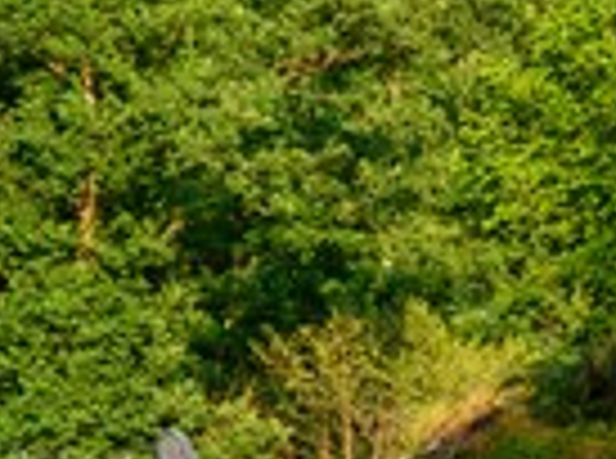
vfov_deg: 6.8
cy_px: 760
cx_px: -81
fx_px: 3780
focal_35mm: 213
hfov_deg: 9.2
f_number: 8
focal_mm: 42
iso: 400
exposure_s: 1/250
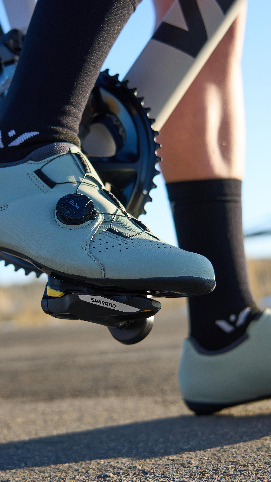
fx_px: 767
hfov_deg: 20.0
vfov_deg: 34.9
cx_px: 98
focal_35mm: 60
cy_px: 242
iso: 200
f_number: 4
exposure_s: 1/1250
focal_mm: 38
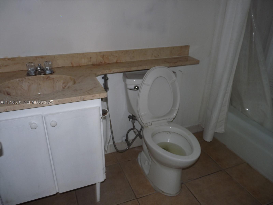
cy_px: 102
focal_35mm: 27
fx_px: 213
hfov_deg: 65.3
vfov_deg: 51.4
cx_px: 136
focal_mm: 4.8
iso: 100
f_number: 2.8
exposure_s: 1/30
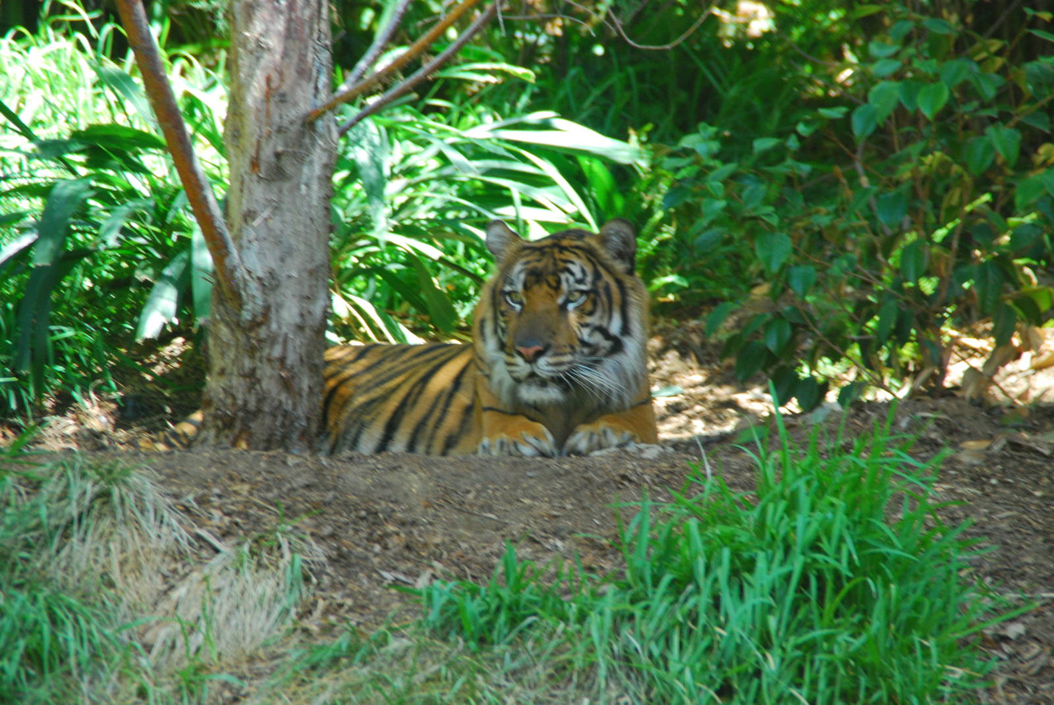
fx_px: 8794
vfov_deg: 4.6
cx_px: 527
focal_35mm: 300
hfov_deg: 6.9
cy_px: 352
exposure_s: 1/80
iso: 500
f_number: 6.3
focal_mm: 200
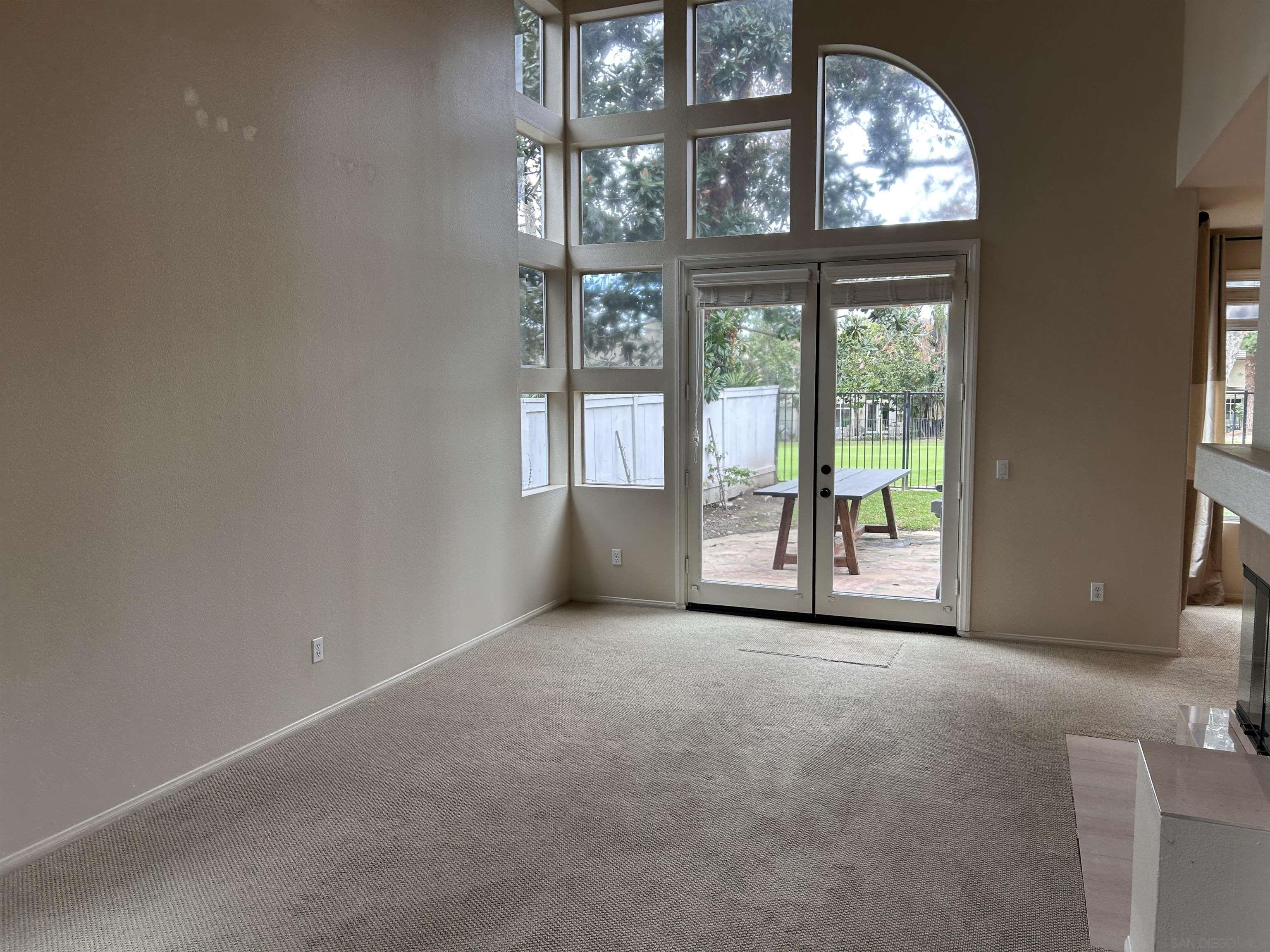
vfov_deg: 53.1
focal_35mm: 26
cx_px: 635
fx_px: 954
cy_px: 476
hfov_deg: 67.3
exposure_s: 1/120
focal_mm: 5.7
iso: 50
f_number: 1.5
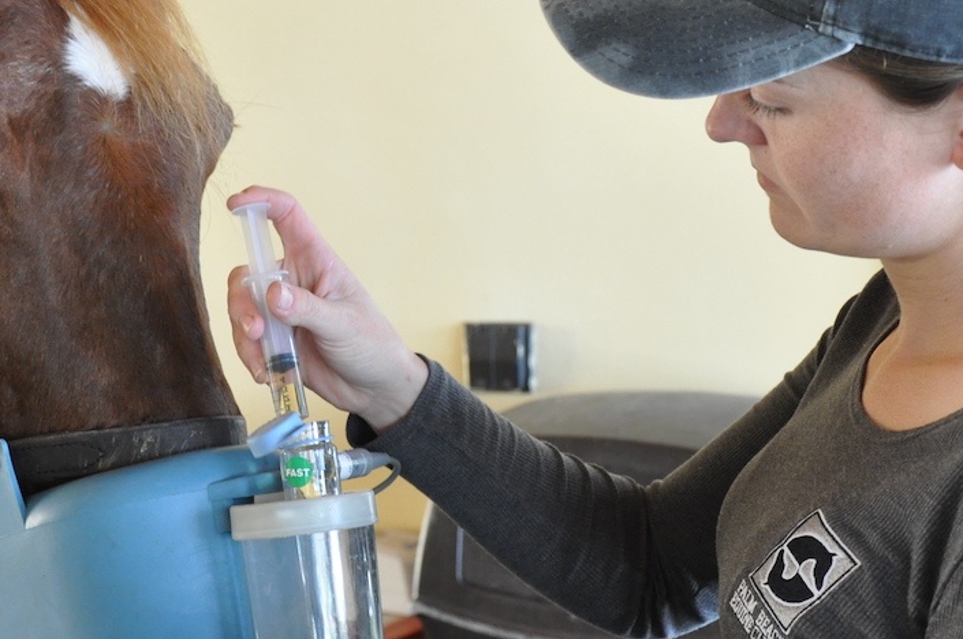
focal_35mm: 75
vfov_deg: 18.1
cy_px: 242
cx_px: 447
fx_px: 2003
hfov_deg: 27.0
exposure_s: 1/50
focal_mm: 26
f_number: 4
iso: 1000
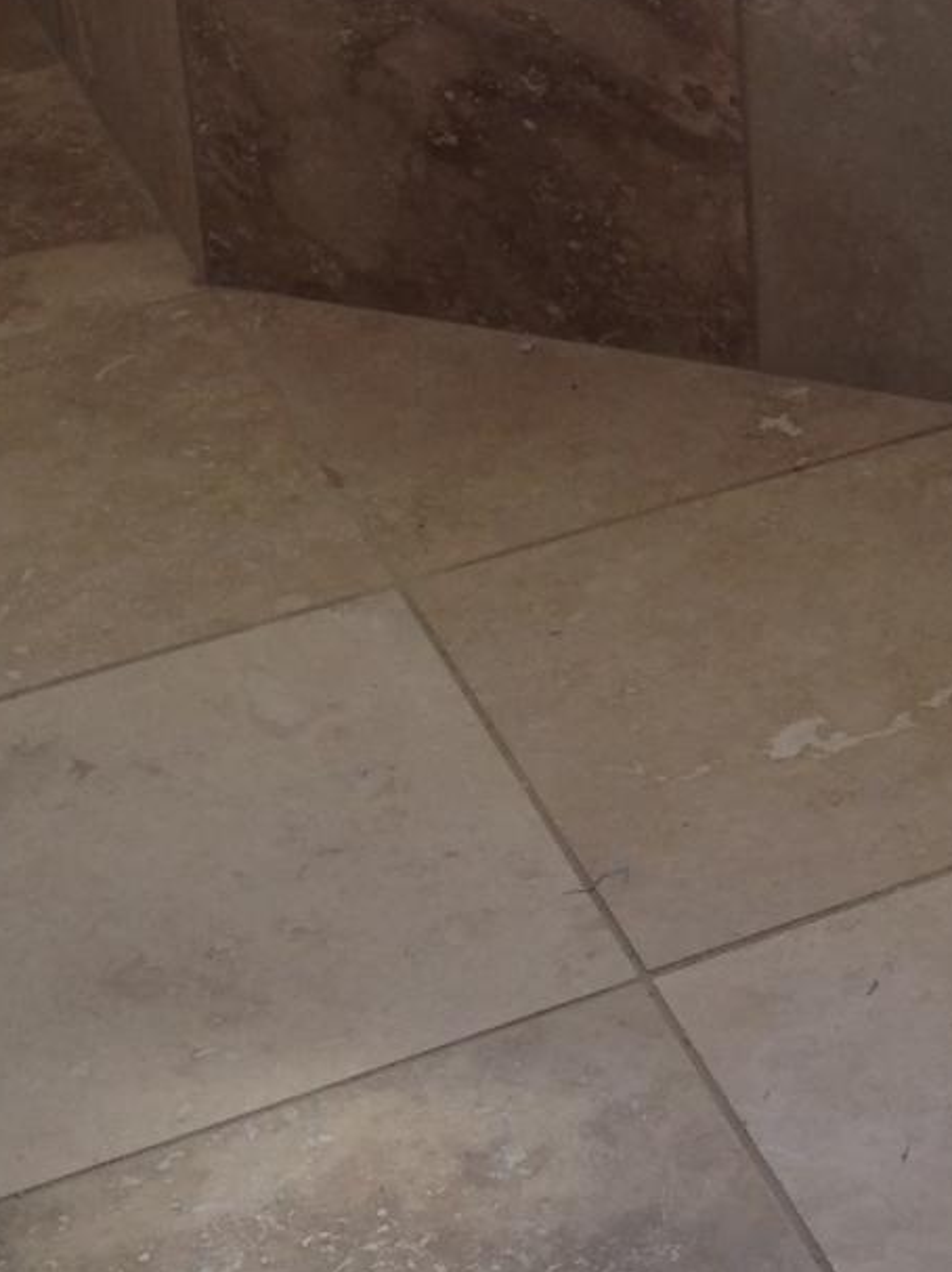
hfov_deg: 13.3
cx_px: 1078
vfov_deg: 17.5
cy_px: -80
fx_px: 4000
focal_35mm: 109
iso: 50
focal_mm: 4.12
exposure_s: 1/145
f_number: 2.4
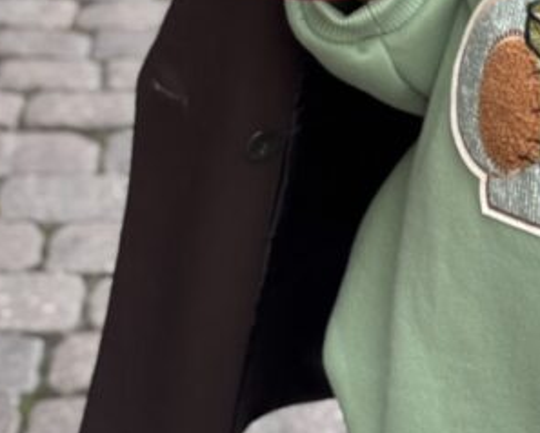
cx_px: 460
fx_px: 2015
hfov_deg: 15.1
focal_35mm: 126
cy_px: -24
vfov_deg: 12.1
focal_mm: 6.76
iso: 64
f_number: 1.78
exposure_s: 1/593
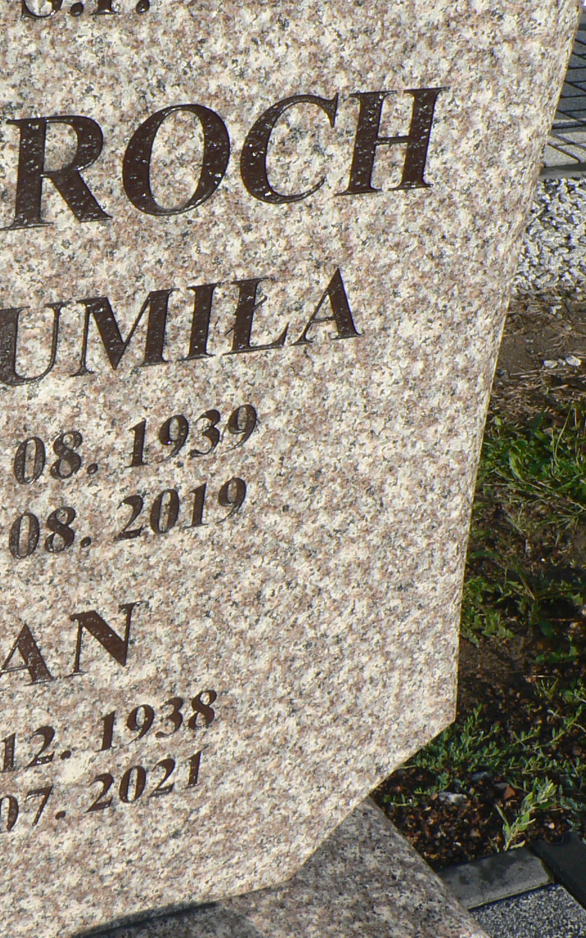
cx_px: -57
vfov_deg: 30.6
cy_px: 434
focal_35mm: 67
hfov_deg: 18.7
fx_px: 1712
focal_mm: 6
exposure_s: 1/400
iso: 80
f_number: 5.6
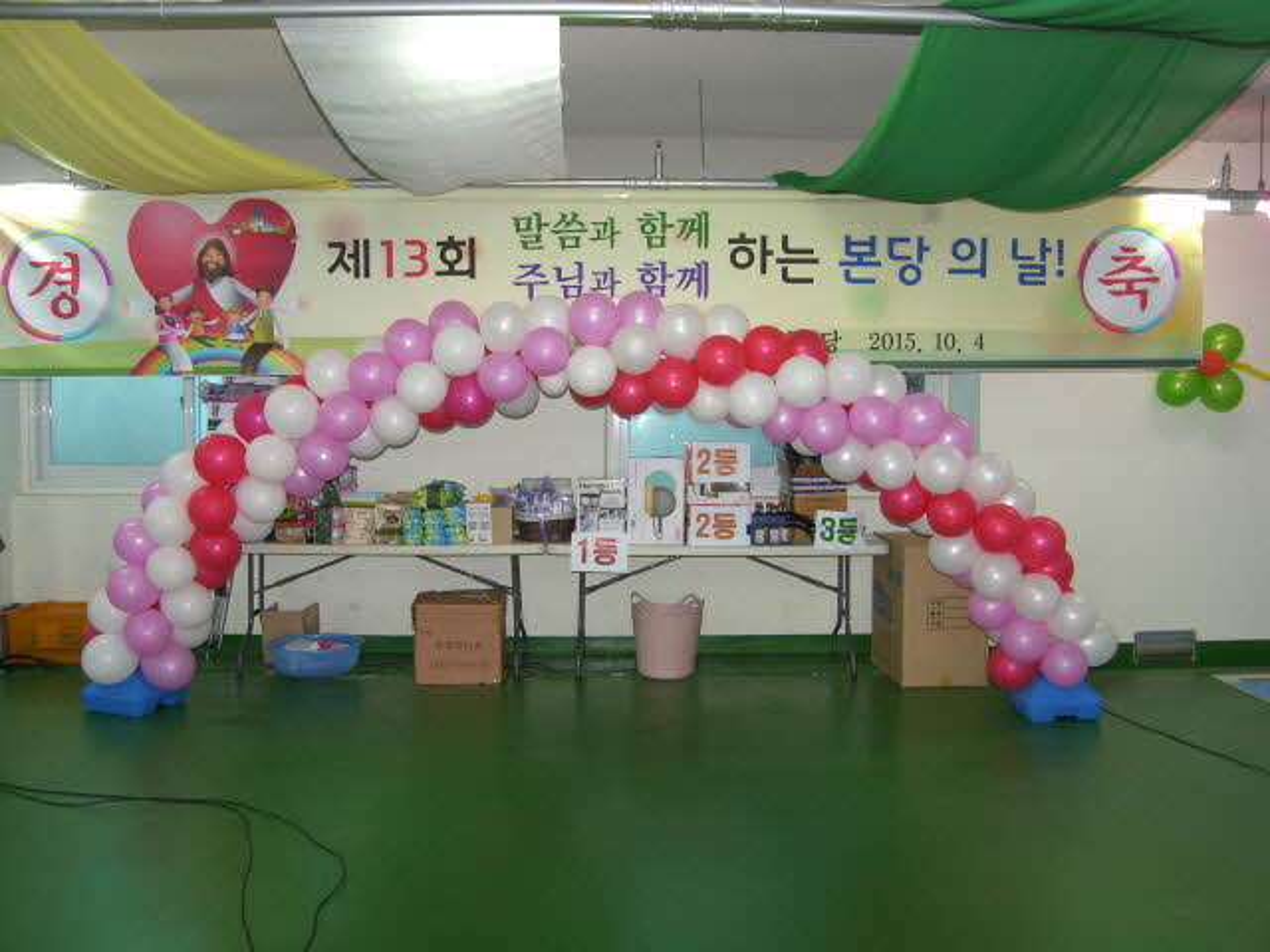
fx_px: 1027
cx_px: 635
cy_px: 476
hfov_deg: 63.4
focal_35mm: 28
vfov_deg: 49.7
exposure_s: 1/30
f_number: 2.2
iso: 64
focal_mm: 7.4
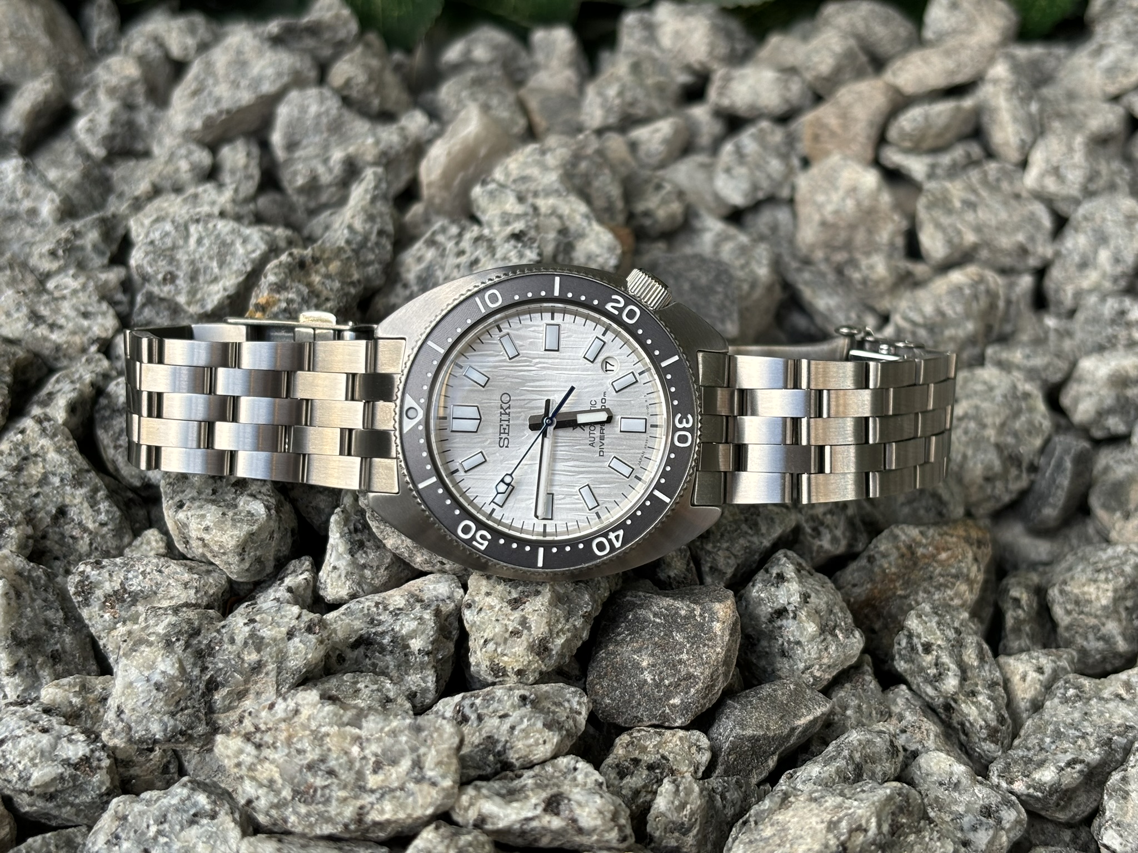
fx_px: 1709
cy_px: 426
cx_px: 569
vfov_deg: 28.0
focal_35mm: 52
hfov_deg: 36.8
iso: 32
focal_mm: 5.96
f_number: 1.6
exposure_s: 1/339
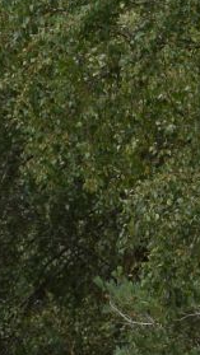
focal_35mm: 714
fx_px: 6729
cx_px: -74
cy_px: -464
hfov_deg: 1.7
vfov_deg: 3.0
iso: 200
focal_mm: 62
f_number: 8
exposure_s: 1/250
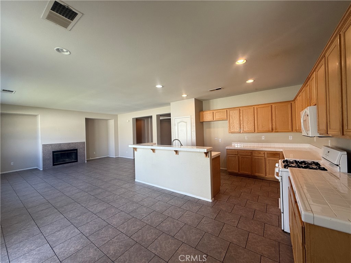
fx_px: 142
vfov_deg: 85.7
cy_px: 132
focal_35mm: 14
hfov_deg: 102.1
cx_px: 176
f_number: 2.2
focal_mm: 2.22
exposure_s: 1/99
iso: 100
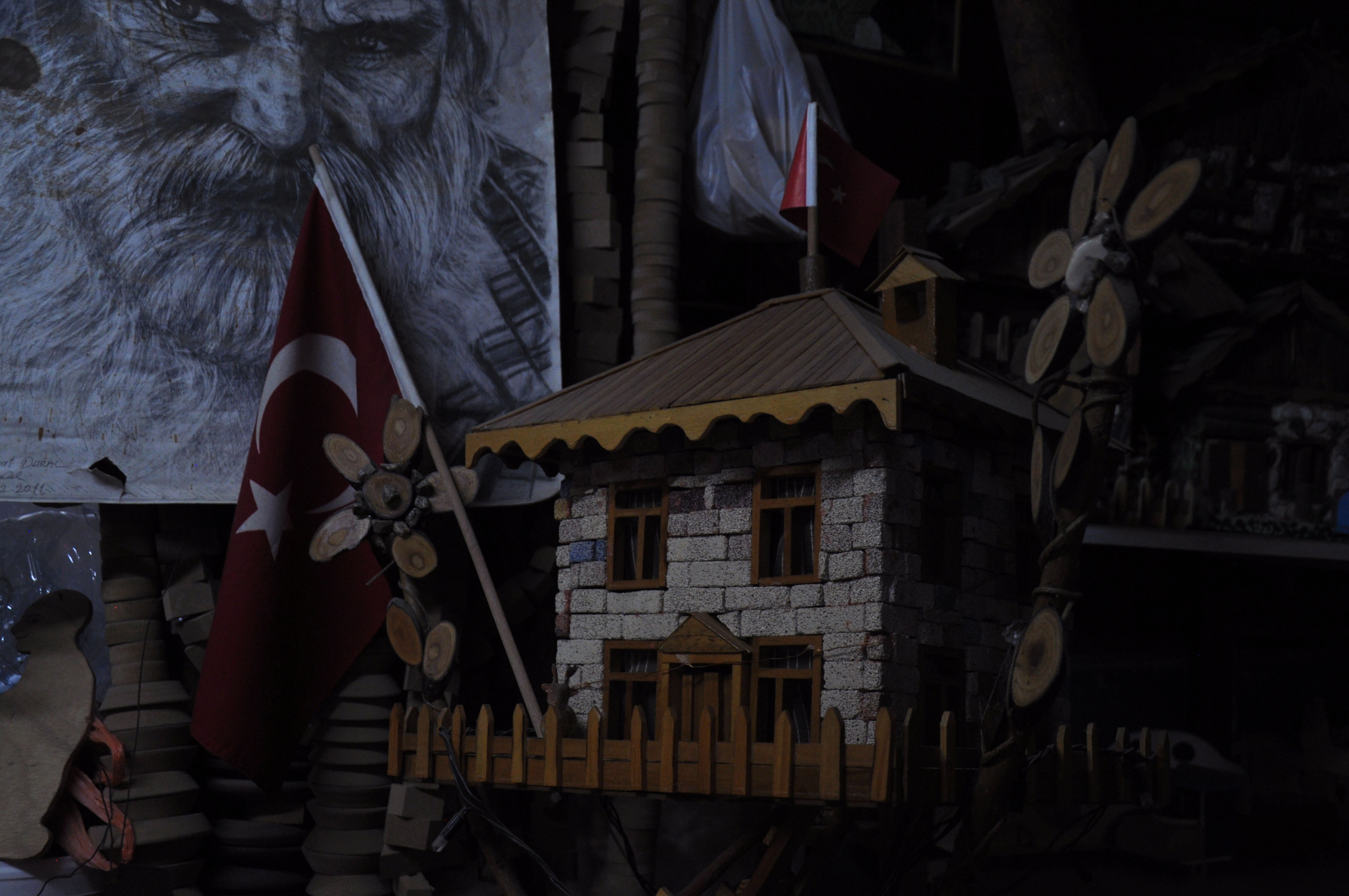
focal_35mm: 39
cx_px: 674
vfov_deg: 34.1
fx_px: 1460
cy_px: 448
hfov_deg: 49.6
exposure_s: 1/40
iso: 400
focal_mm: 26
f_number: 4
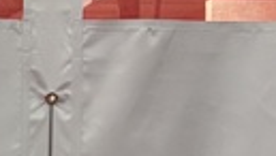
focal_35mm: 225
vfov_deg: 5.3
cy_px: 368
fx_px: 1649
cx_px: -447
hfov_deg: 8.5
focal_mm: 5.96
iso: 400
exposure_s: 1/60
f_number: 1.6
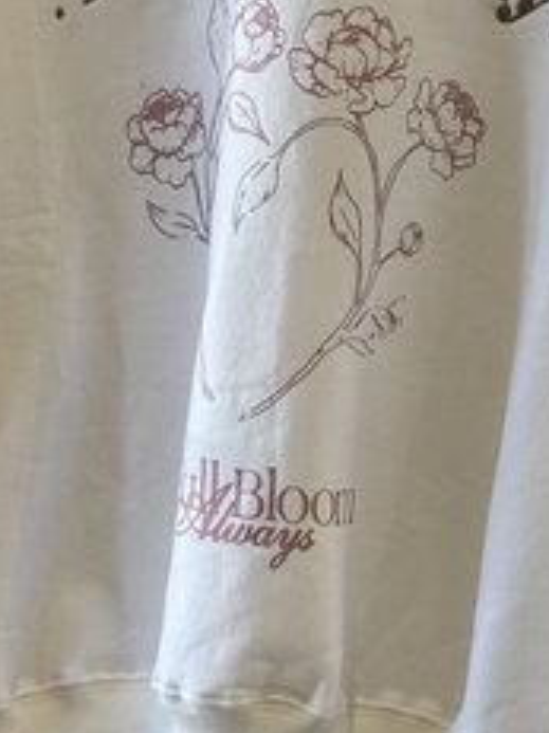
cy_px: 125
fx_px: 2540
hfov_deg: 12.3
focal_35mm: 120
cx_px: 111
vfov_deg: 16.3
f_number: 1.6
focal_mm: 5.96
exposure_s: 1/50
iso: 50
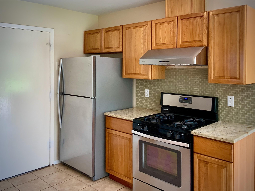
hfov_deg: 61.7
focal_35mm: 29
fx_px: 214
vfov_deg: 48.2
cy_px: 96
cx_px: 128
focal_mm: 3
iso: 50
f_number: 1.8
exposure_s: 1/60
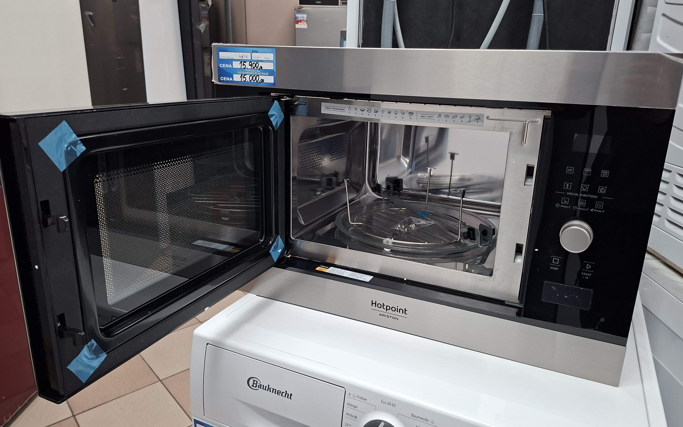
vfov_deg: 49.3
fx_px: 465
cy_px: 212
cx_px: 348
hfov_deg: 72.5
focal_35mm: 25
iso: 200
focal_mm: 5.54
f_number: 1.8
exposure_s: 1/50
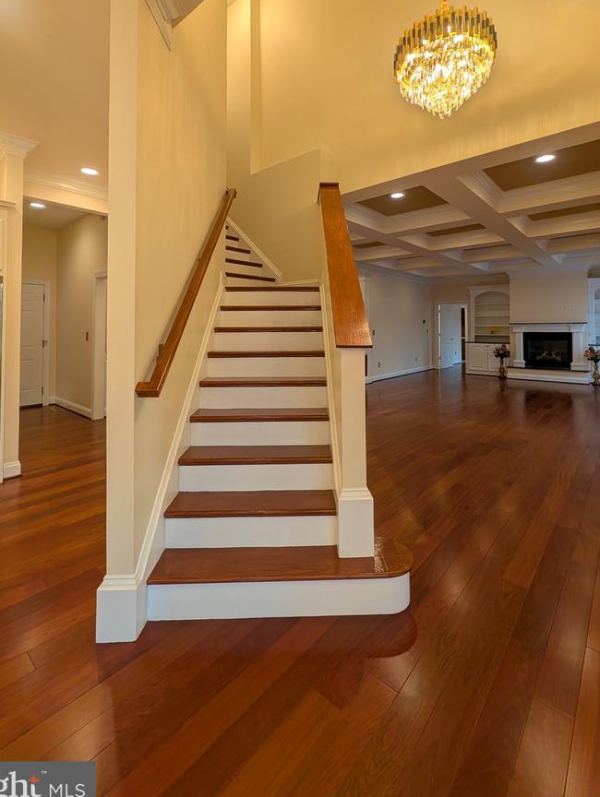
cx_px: 309
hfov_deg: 81.8
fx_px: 346
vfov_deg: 96.7
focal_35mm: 15
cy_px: 316
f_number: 1.7
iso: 41
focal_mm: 2.02
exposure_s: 1/133
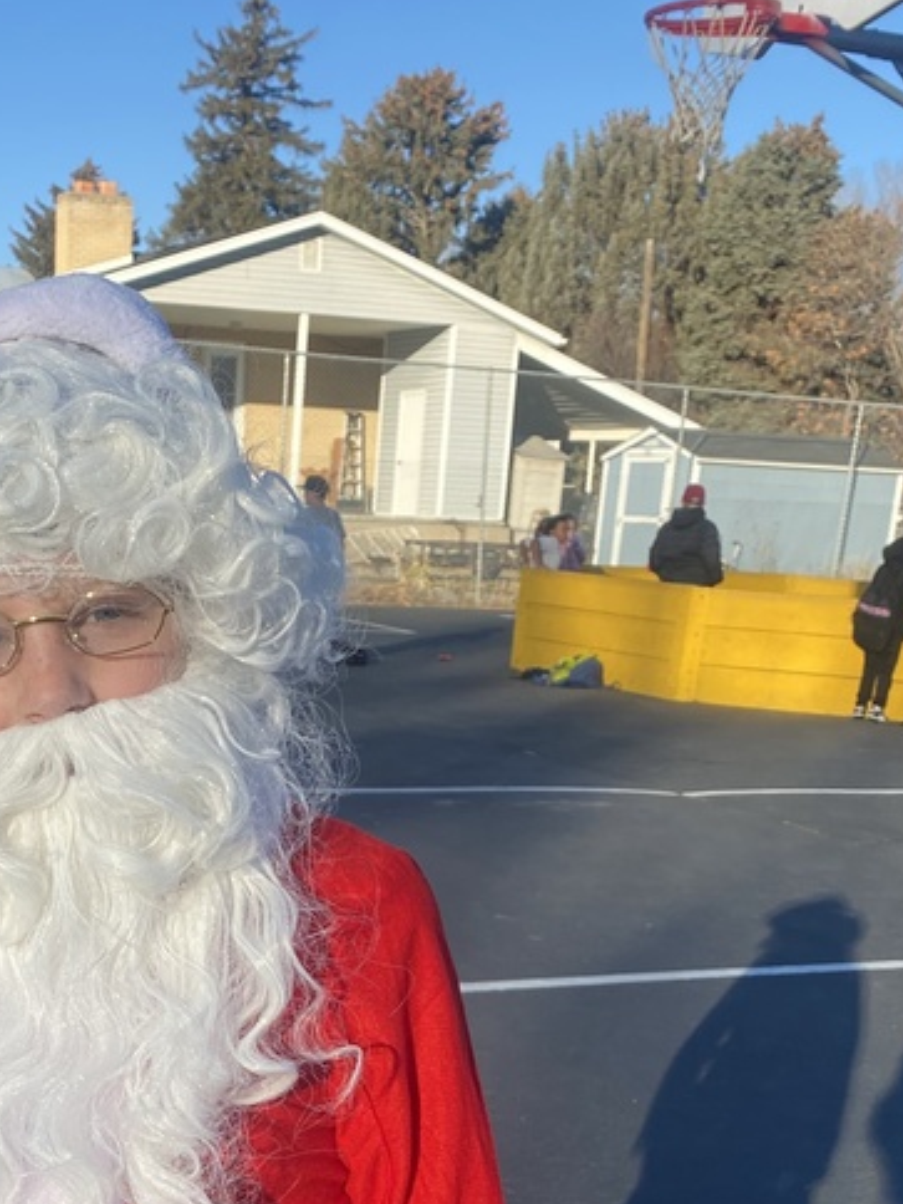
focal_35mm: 55
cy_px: 1177
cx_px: 162
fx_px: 1913
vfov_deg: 32.4
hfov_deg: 26.0
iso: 32
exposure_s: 1/1779
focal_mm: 4.25
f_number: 1.8
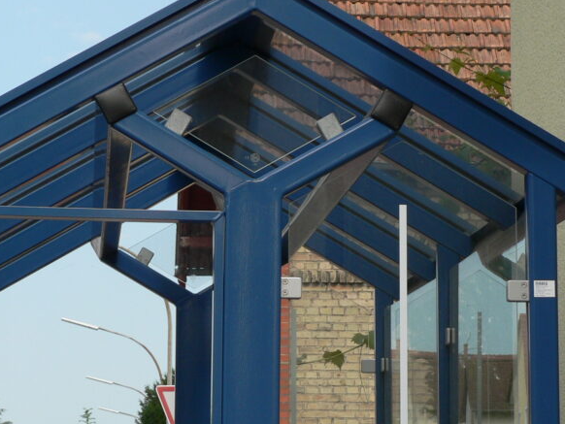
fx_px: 2613
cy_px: 138
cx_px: 270
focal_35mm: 160
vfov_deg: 9.3
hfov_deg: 12.3
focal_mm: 15.2
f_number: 4.5
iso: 80
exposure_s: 1/400
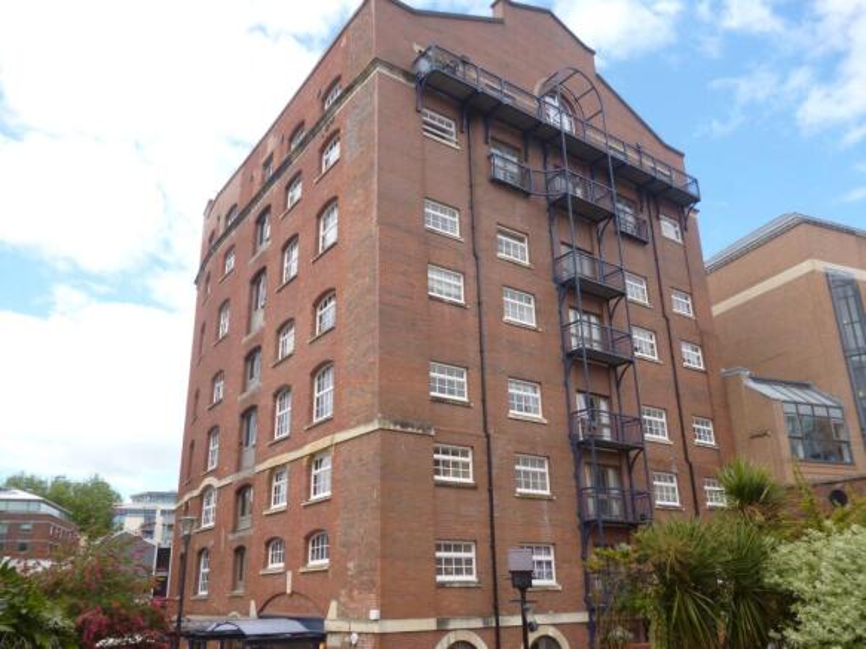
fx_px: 700
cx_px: 433
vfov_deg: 49.7
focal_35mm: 28
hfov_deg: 63.5
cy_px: 324
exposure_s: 1/500
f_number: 3.1
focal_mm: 5
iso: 100
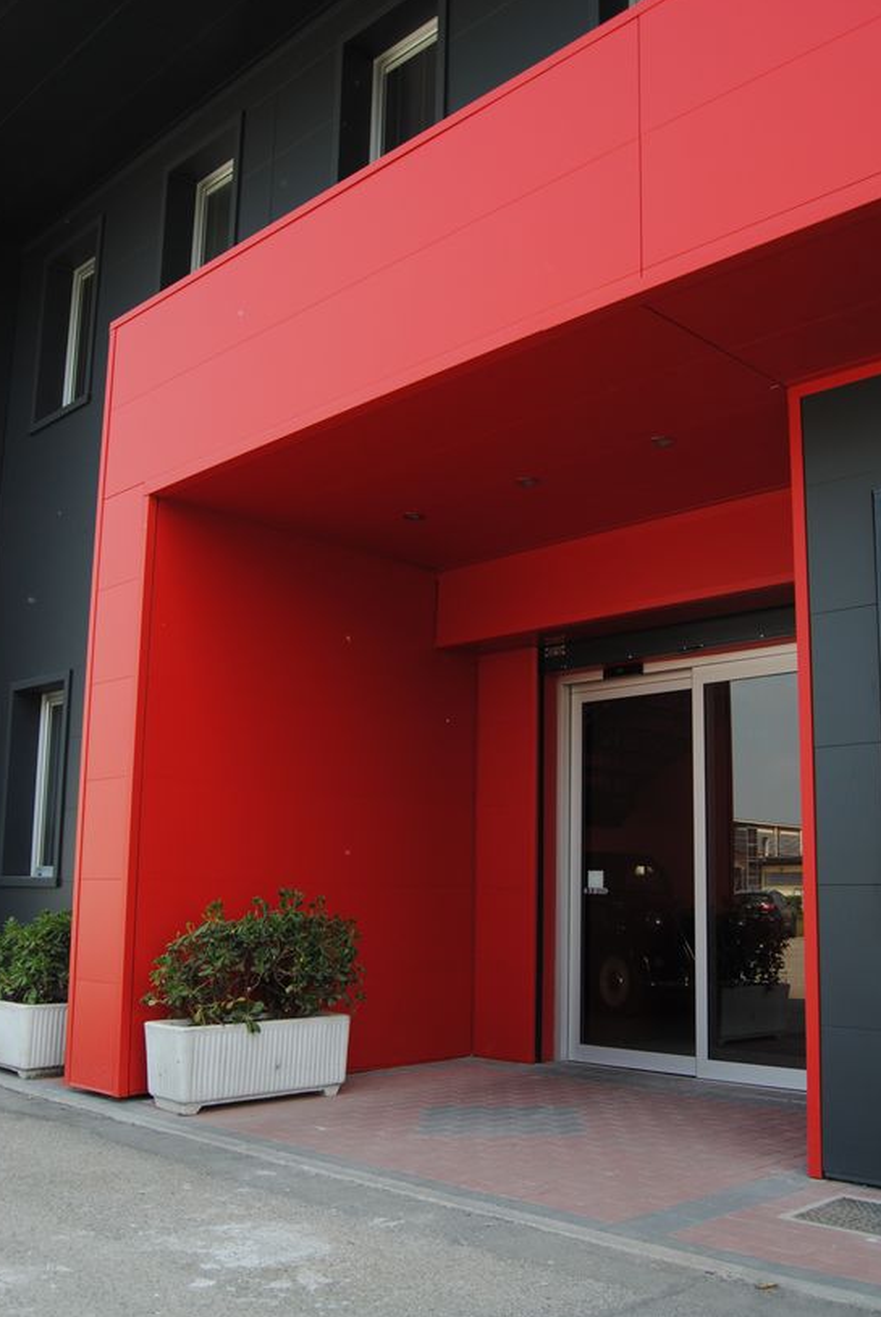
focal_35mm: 33
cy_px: 663
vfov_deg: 57.2
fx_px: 1209
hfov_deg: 40.0
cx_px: 464
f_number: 5.6
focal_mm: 20
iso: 100
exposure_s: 1/125
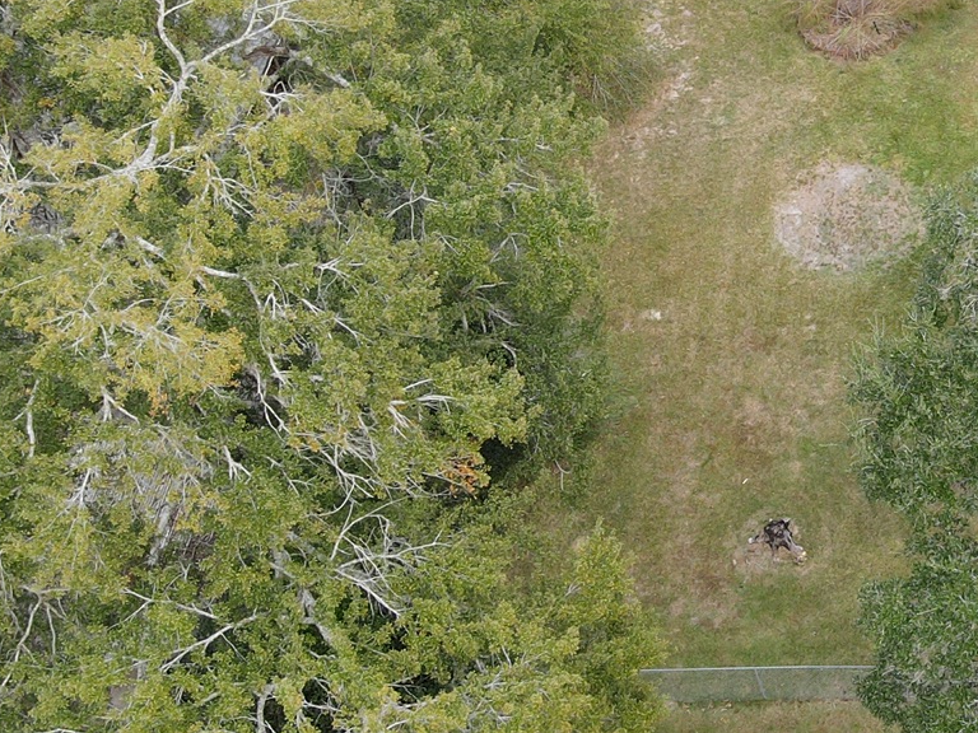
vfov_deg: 22.8
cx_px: 1122
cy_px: 213
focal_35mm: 64
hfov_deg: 27.3
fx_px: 1808
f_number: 2.8
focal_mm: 4.5
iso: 110
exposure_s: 1/30
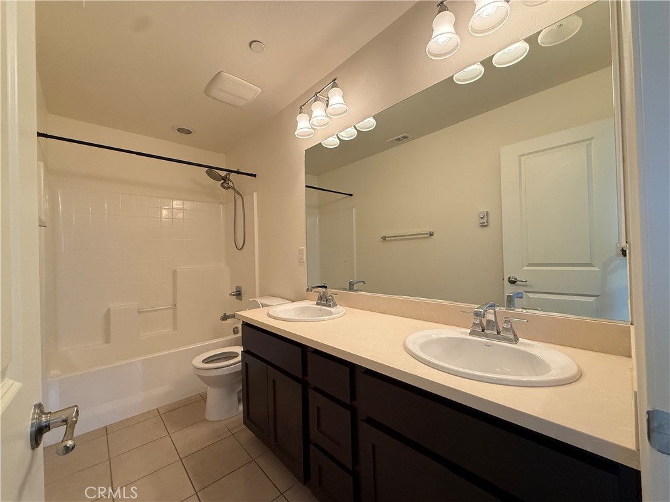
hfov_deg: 102.1
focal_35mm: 14
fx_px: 271
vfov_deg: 85.7
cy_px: 251
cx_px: 335
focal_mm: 2.22
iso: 320
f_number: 2.2
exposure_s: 1/120
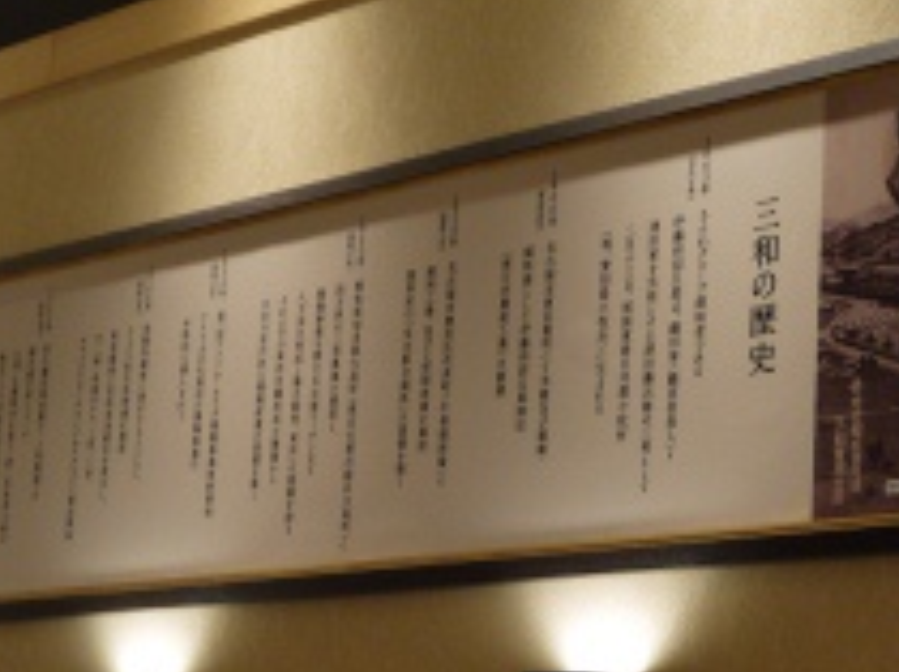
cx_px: 629
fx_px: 2438
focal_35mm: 94
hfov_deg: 20.8
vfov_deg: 15.5
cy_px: 586
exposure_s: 1/60
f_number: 4.6
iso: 640
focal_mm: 22
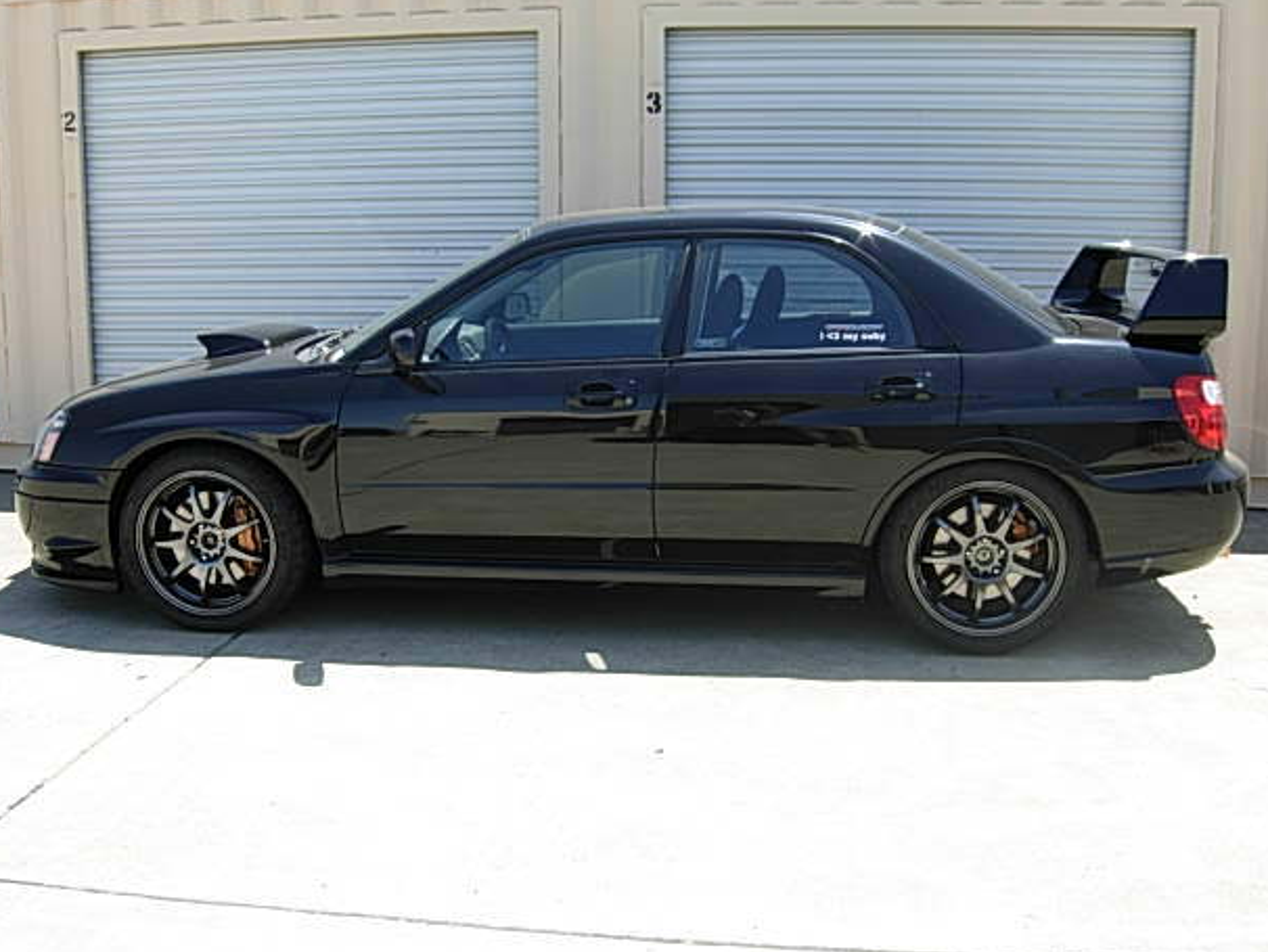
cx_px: 613
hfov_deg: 49.0
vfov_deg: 37.7
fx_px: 1393
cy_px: 460
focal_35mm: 38
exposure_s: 1/215
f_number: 4.3
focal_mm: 7.5
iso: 50
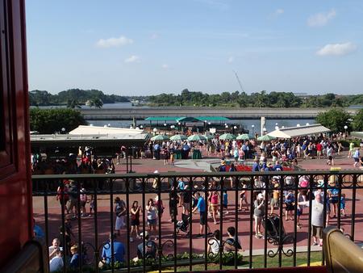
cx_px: 182
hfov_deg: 52.6
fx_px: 367
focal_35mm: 35
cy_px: 136
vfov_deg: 40.7
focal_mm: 6.4
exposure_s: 1/1000
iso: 100
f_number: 3.5
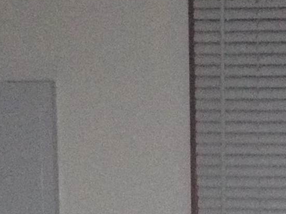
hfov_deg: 10.1
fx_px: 1618
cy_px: 443
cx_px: 204
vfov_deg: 7.3
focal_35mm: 196
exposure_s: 1/16
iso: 400
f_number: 2.4
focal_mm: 4.28
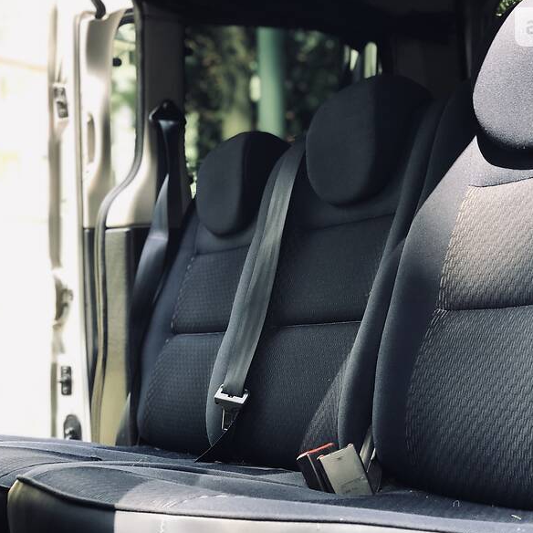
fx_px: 1097
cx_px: 295
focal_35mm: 63
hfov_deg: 27.3
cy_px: 270
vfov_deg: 27.3
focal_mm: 6
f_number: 2.4
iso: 80
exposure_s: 1/60
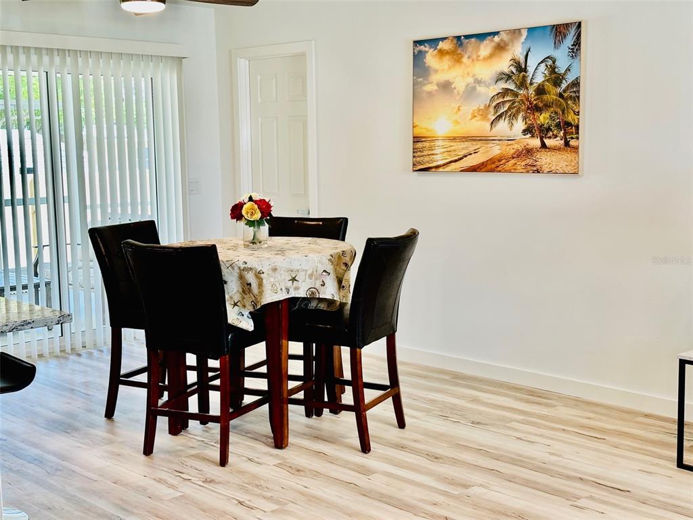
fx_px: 961
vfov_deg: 30.3
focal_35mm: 48
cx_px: 346
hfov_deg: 39.7
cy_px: 260
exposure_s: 1/60
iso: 50
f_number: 1.78
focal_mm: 6.86
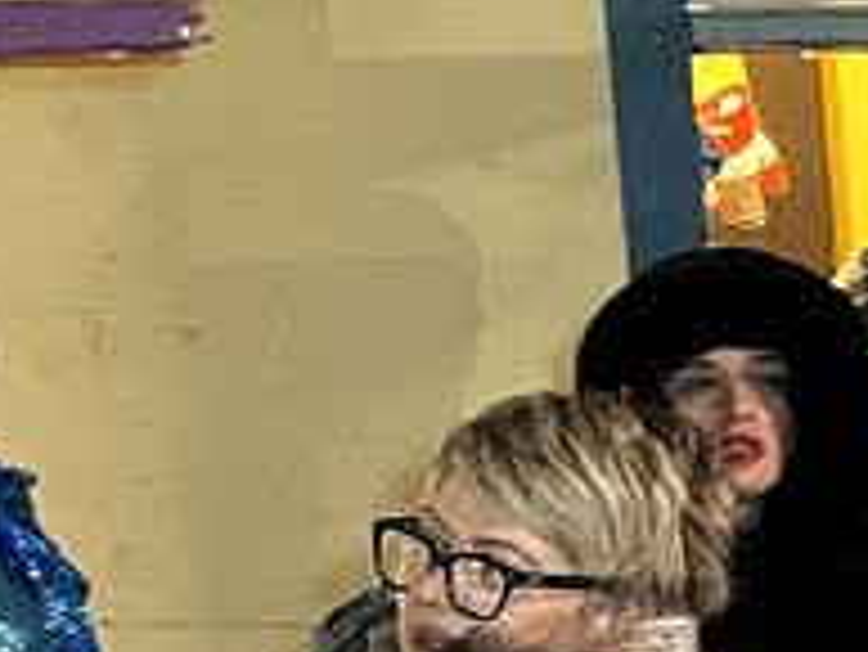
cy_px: 427
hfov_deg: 11.9
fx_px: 3463
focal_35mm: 138
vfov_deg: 10.8
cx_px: 2013
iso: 1000
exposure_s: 1/30
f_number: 1.6
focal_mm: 5.1
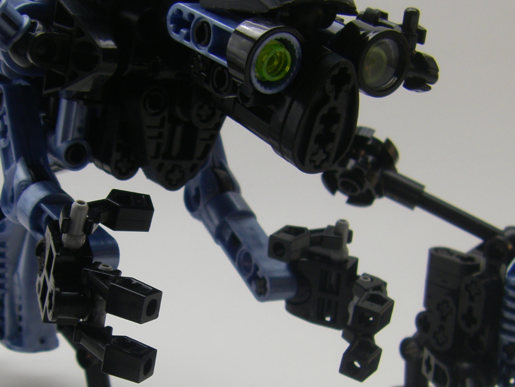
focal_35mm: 81
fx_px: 1205
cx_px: 201
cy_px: 270
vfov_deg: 18.1
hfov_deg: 24.1
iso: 64
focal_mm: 6.3
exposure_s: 1/80
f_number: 3.5
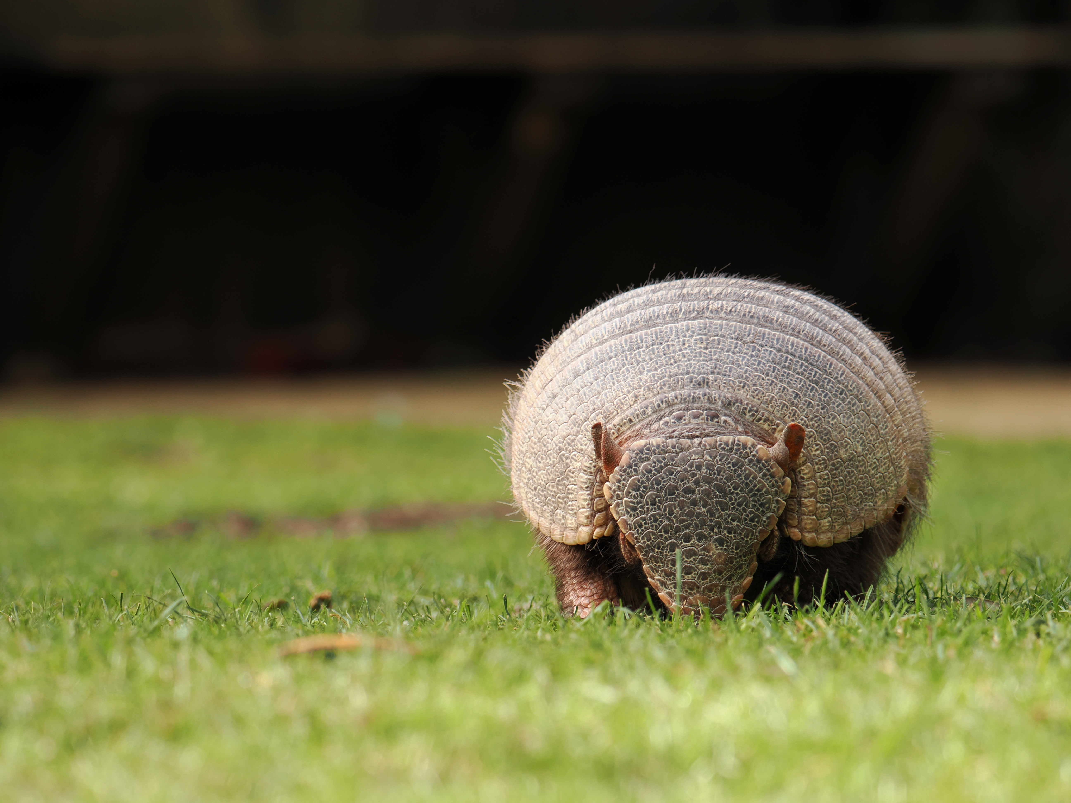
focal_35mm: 300
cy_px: 402
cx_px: 536
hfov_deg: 6.6
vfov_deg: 5.0
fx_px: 9282
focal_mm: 150
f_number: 5
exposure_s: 1/160
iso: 250
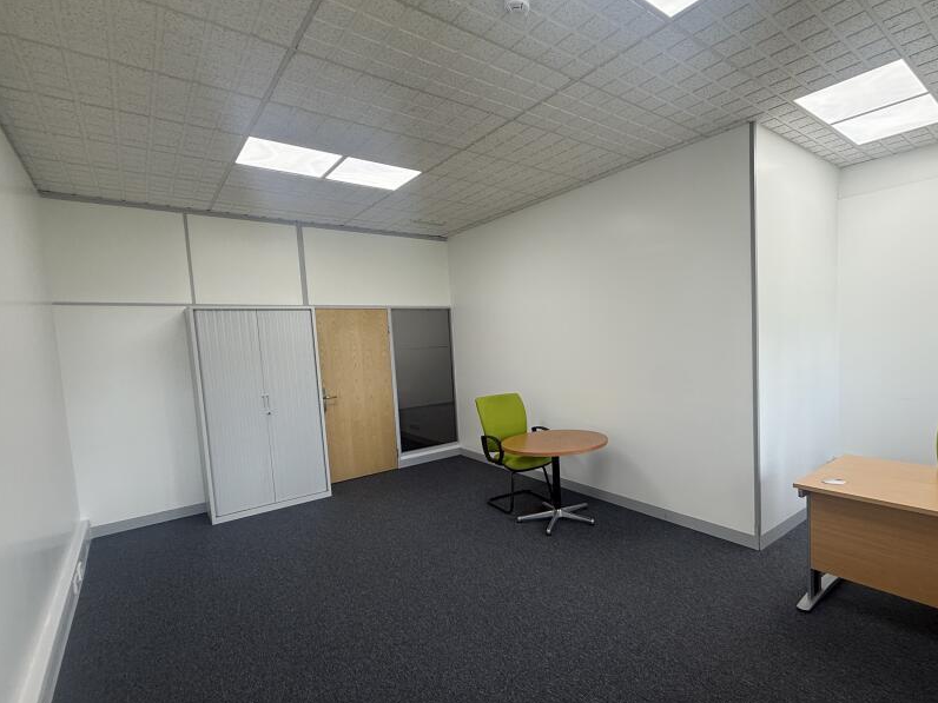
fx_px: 488
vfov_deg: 71.5
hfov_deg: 86.2
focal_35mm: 18
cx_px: 580
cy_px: 370
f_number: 2.2
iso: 80
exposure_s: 1/100
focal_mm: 2.22
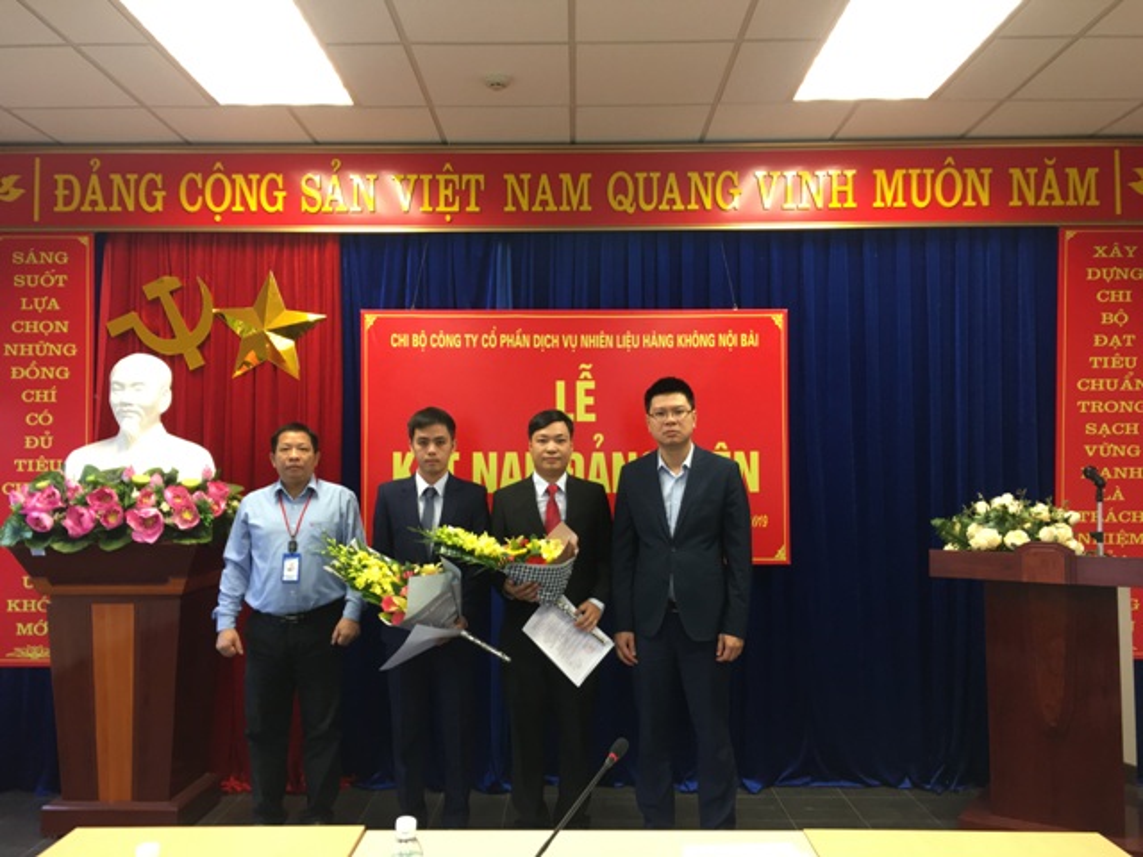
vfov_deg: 48.2
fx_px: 958
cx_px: 572
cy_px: 428
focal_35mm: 29
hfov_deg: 61.7
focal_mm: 4.15
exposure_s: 1/33
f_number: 2.2
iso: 125
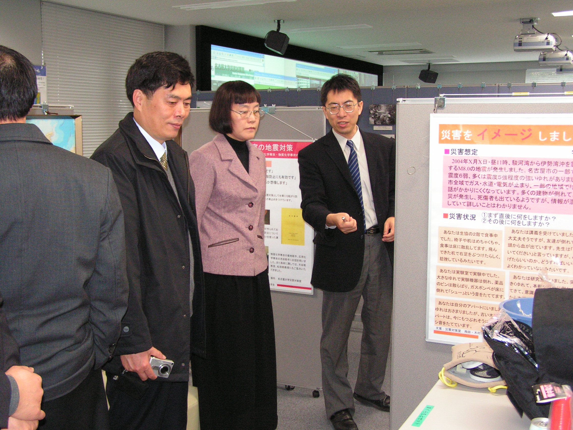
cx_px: 286
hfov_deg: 42.9
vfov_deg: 32.9
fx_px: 728
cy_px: 215
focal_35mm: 44
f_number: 2.8
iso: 200
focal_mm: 7.4
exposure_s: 1/50
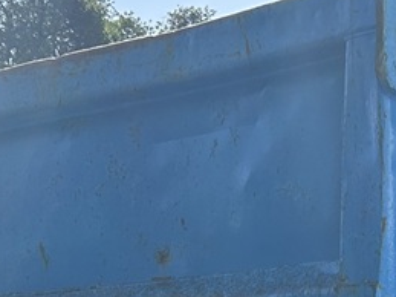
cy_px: 519
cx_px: 562
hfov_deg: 13.7
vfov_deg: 10.3
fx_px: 1567
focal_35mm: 137
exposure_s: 1/2841
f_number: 1.5
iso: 50
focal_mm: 5.7
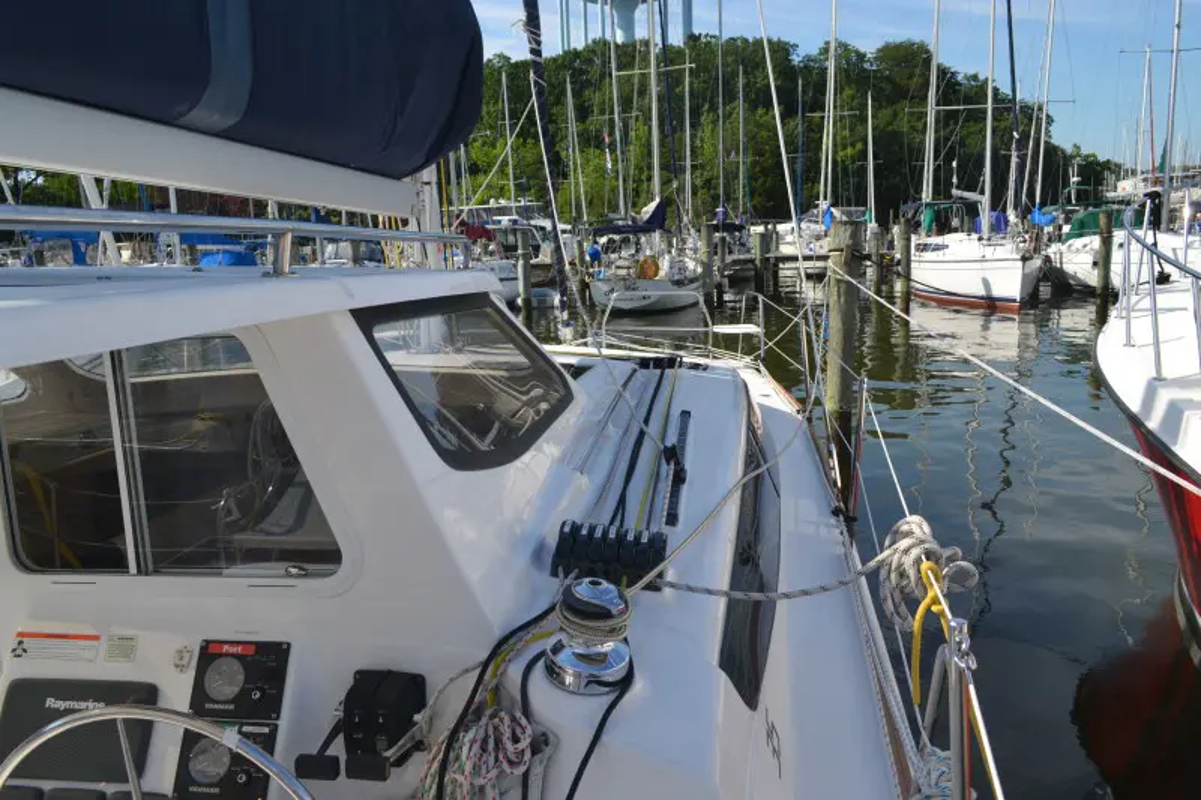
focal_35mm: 27
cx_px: 600
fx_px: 901
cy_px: 400
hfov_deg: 67.4
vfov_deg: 47.9
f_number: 8
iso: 100
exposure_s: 1/250
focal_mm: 18
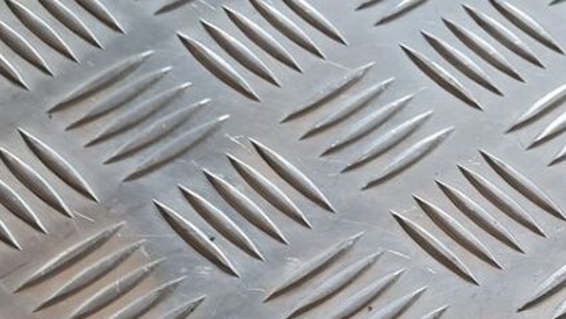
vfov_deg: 12.0
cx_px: 514
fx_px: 1426
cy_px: 531
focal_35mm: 95
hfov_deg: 21.9
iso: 64
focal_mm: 5.4
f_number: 1.8
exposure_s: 1/100
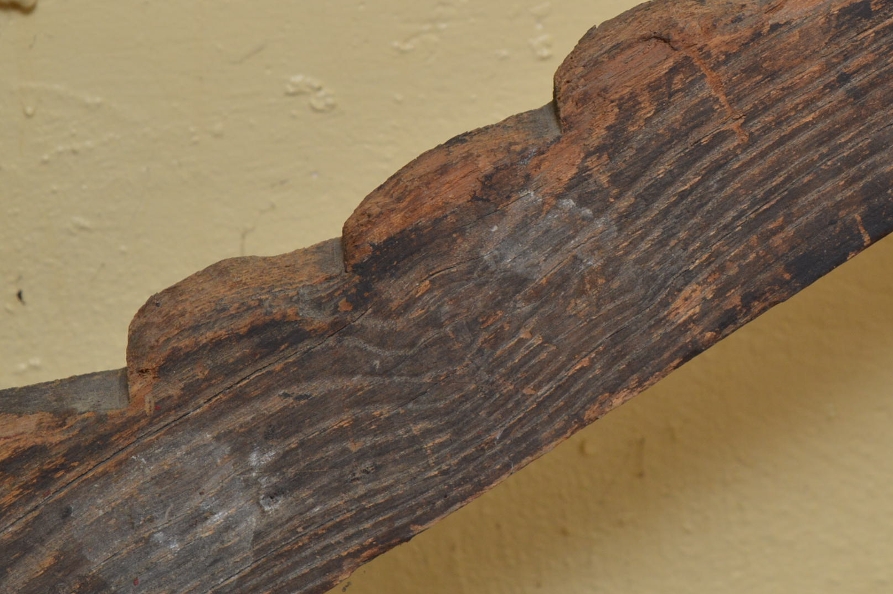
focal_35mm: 154
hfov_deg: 13.2
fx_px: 3815
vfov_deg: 8.9
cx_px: 797
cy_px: 48
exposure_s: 1/60
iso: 400
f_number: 6.3
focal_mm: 55
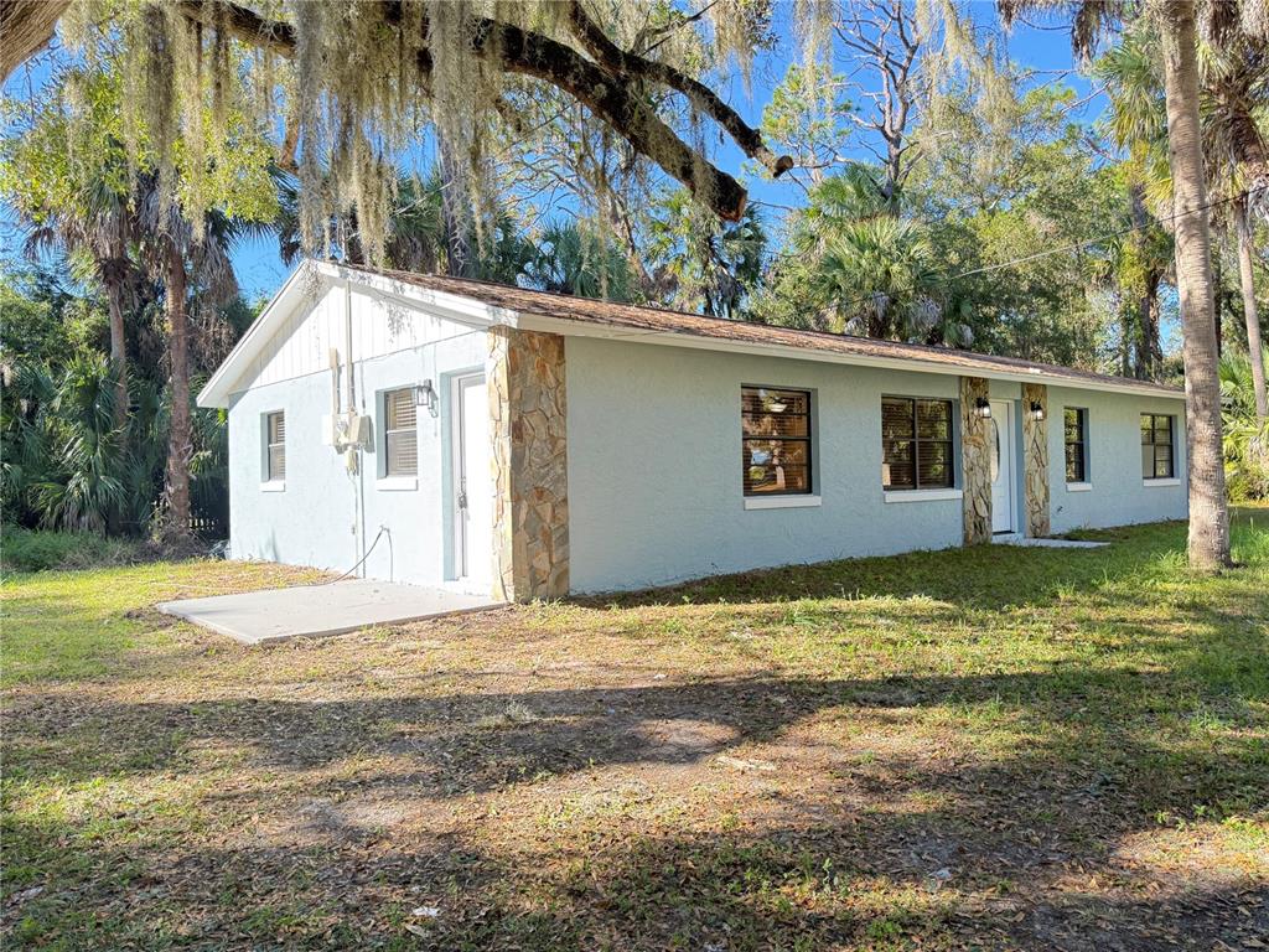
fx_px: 880
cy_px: 476
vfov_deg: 56.8
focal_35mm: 24
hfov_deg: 71.6
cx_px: 634
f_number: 1.78
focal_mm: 6.76
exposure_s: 1/301
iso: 100
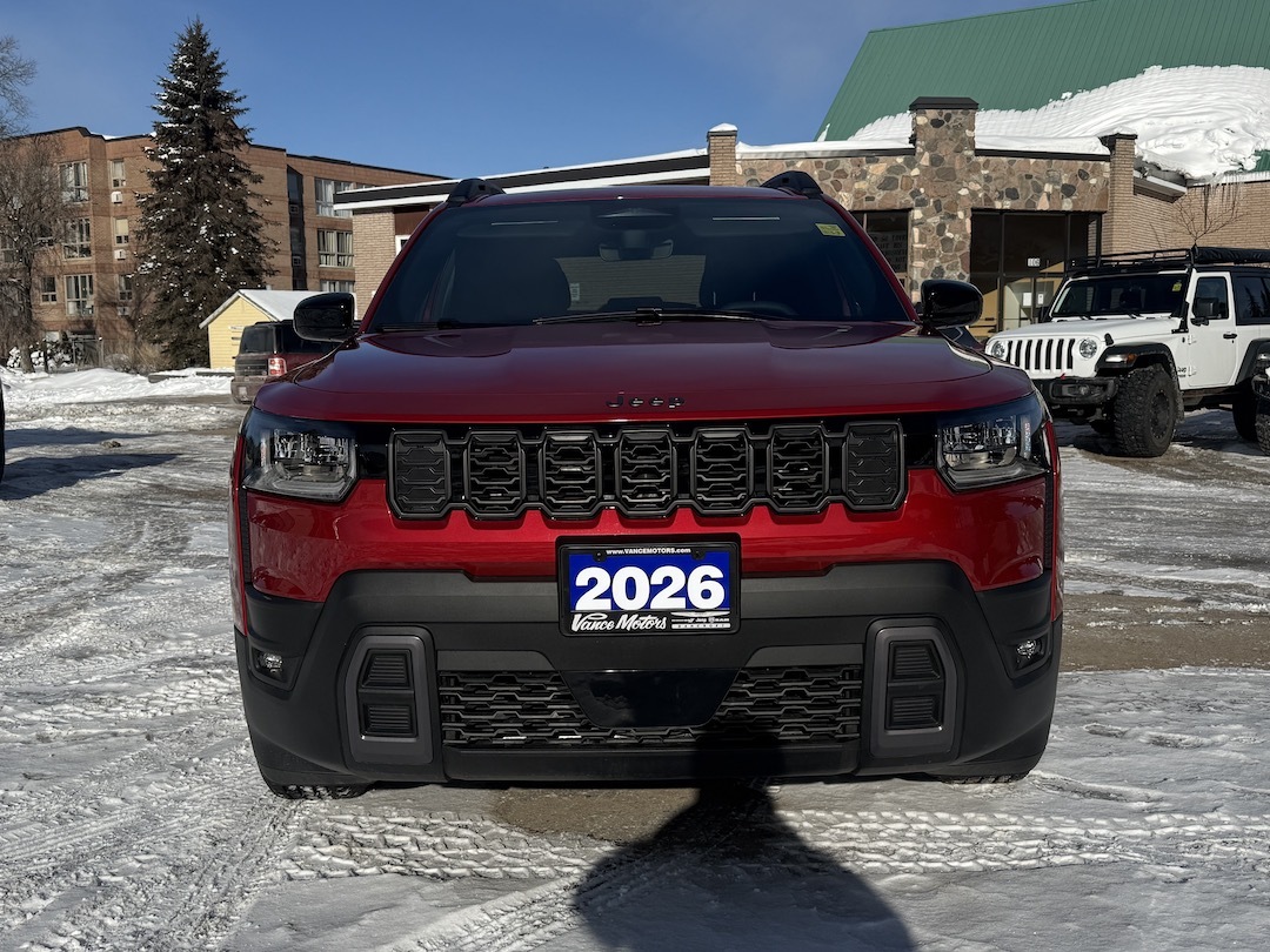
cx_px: 635
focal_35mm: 24
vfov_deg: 56.8
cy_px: 476
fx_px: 881
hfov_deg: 71.6
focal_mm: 6.76
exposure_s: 1/9091
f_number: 1.78
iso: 80
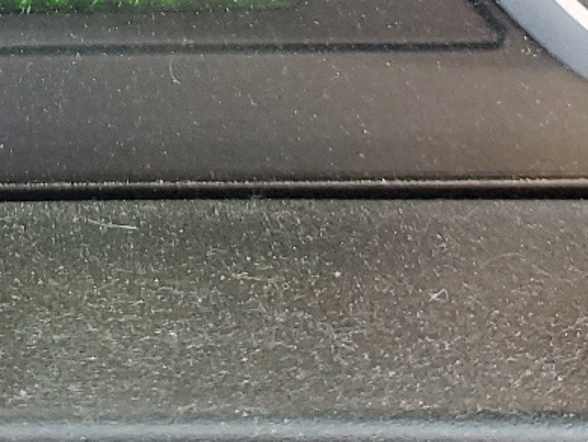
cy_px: -459
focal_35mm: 107
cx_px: 3
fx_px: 1818
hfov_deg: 17.9
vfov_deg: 12.2
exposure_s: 1/60.2
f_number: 1.5
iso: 150
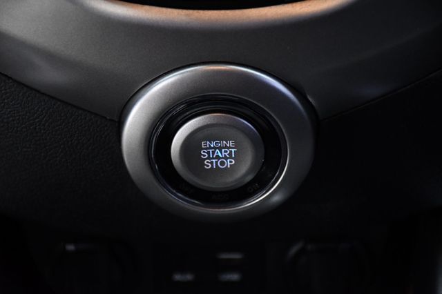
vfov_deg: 10.1
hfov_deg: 15.2
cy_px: 147
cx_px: 221
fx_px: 1657
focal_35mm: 135
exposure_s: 1/40
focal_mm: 90
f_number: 5.3
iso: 2500
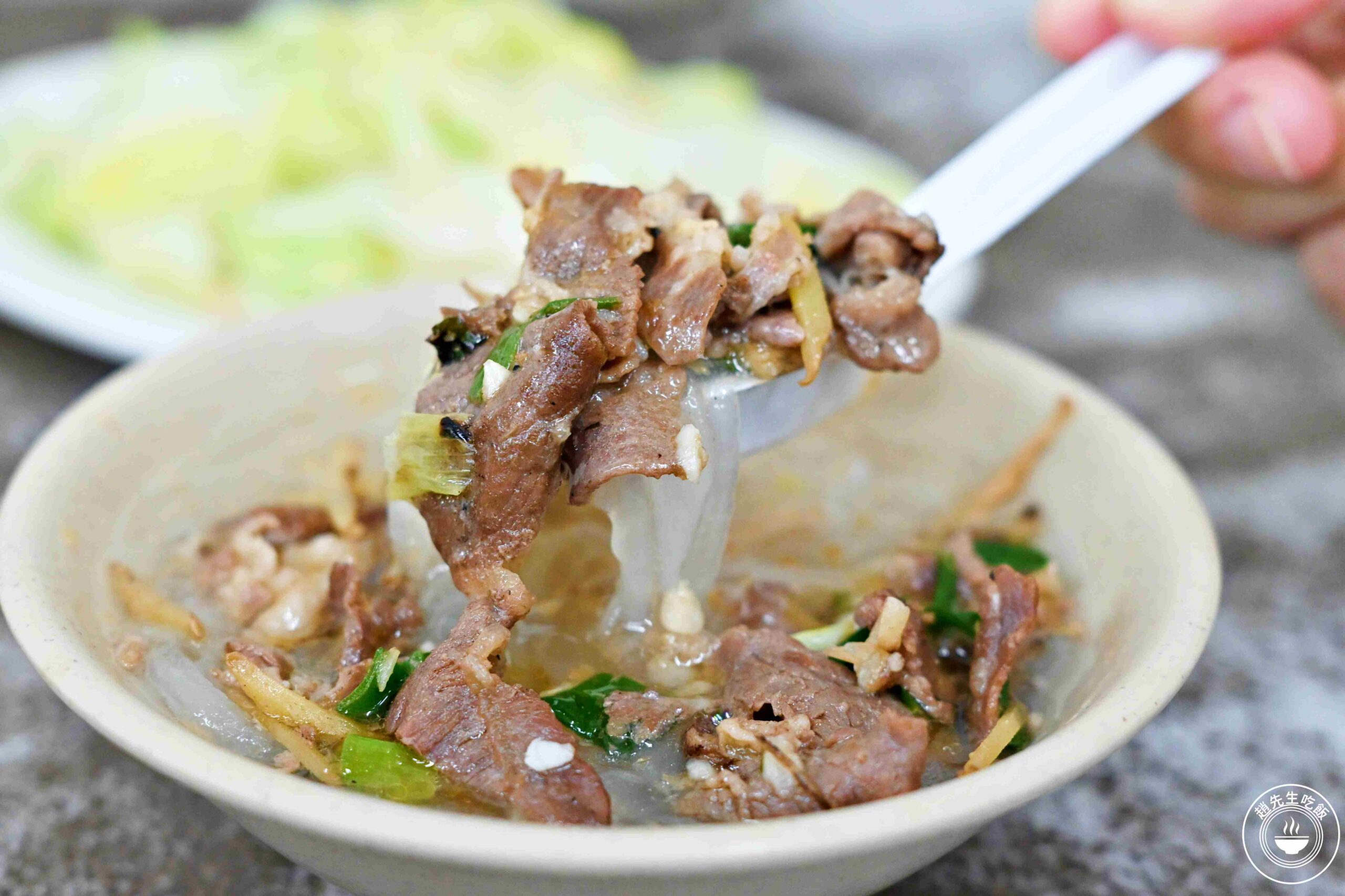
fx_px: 2802
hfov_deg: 27.0
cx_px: 672
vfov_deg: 18.2
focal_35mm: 75
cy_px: 448
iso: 1400
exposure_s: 1/160
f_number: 3.2
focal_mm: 50
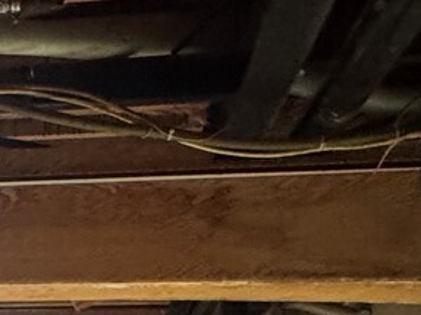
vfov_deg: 16.5
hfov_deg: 23.0
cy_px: 529
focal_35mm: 78
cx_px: -84
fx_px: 948
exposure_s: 1/60
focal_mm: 2.22
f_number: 2.2
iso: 640
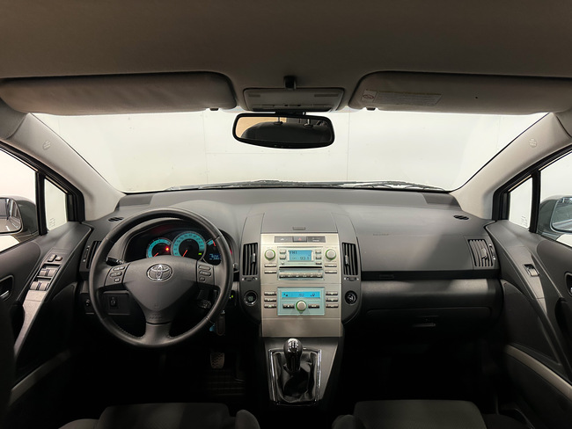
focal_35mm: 24
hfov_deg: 71.6
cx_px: 286
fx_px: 397
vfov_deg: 56.8
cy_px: 214
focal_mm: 6.86
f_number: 1.8
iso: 500
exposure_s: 1/60
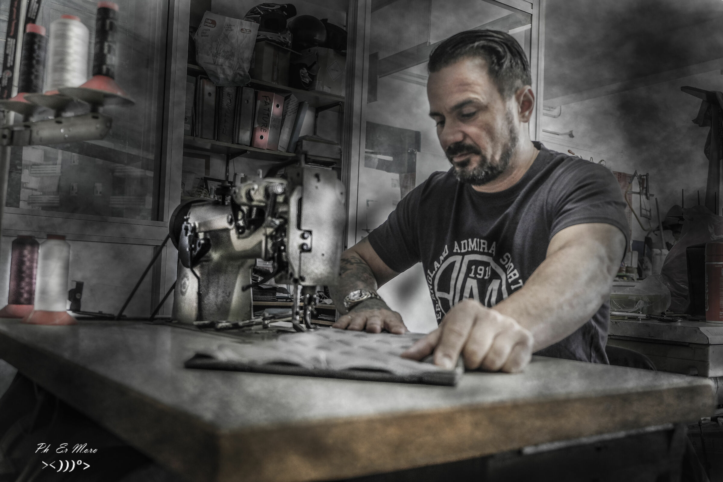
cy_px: 241
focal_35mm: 33
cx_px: 362
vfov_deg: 40.0
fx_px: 663
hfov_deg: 57.2
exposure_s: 1/100
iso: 1250
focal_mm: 22.3
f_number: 3.2
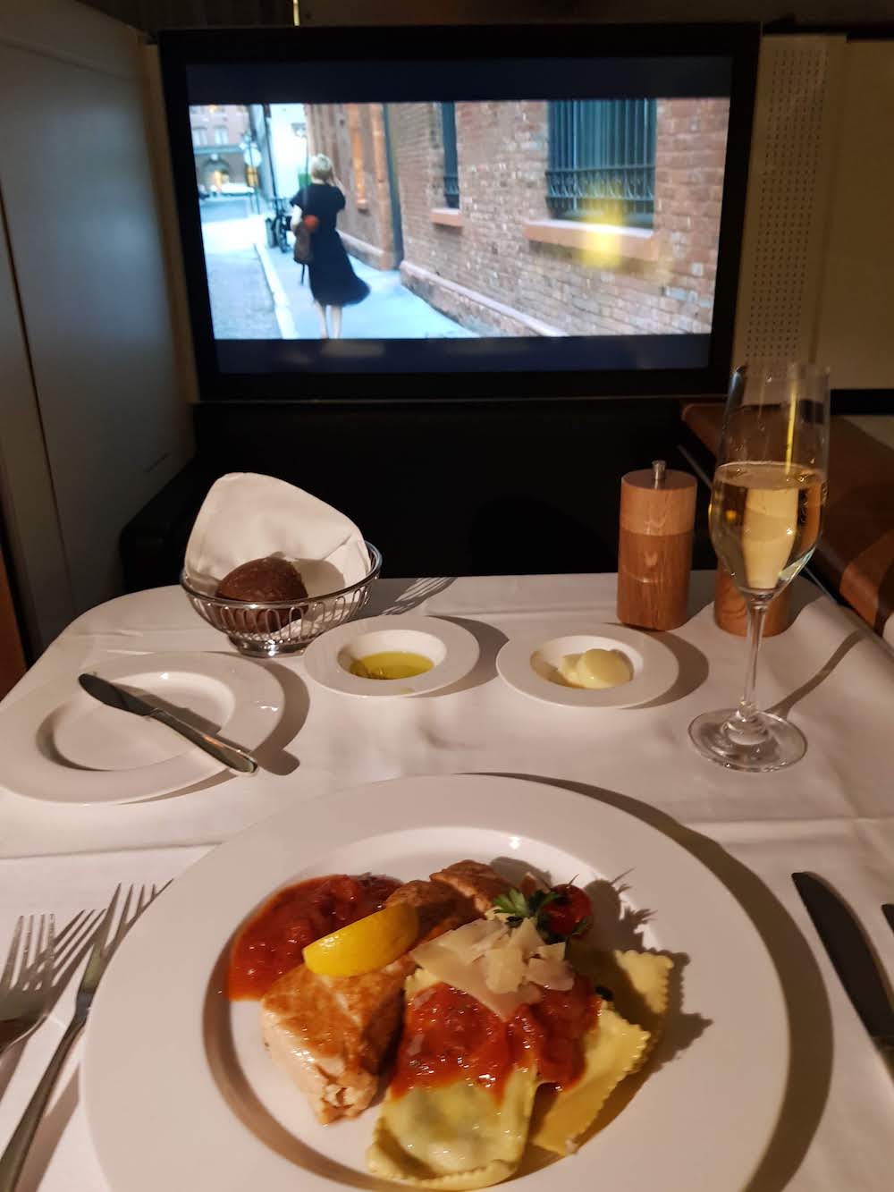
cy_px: 596
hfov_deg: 53.1
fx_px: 895
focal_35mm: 26
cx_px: 447
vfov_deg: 67.3
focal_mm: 4.2
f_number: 1.7
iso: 200
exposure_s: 1/11
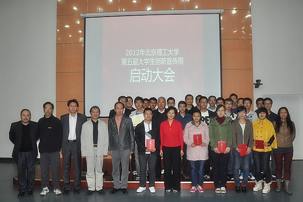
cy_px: 101
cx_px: 152
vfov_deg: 47.9
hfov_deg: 67.4
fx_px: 227
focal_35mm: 27
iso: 800
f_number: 3.5
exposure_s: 1/60
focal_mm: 18
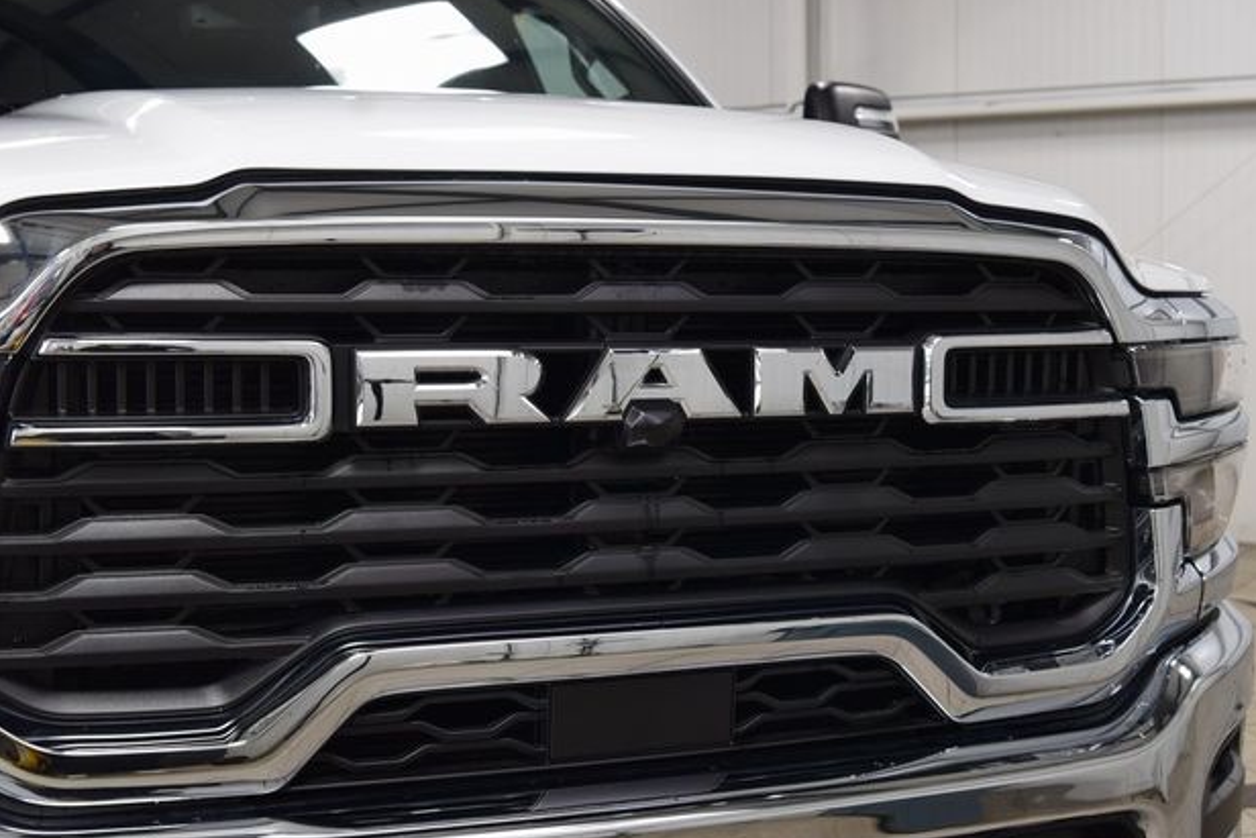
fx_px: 1902
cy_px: 425
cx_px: 648
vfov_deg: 24.8
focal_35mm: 55
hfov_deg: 36.5
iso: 400
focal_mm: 35
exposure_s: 1/15
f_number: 6.3
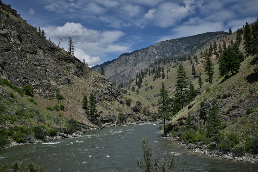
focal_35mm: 40
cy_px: 86
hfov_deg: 47.9
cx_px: 129
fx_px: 290
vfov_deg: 33.0
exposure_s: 1/4000
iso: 100
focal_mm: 27
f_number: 4
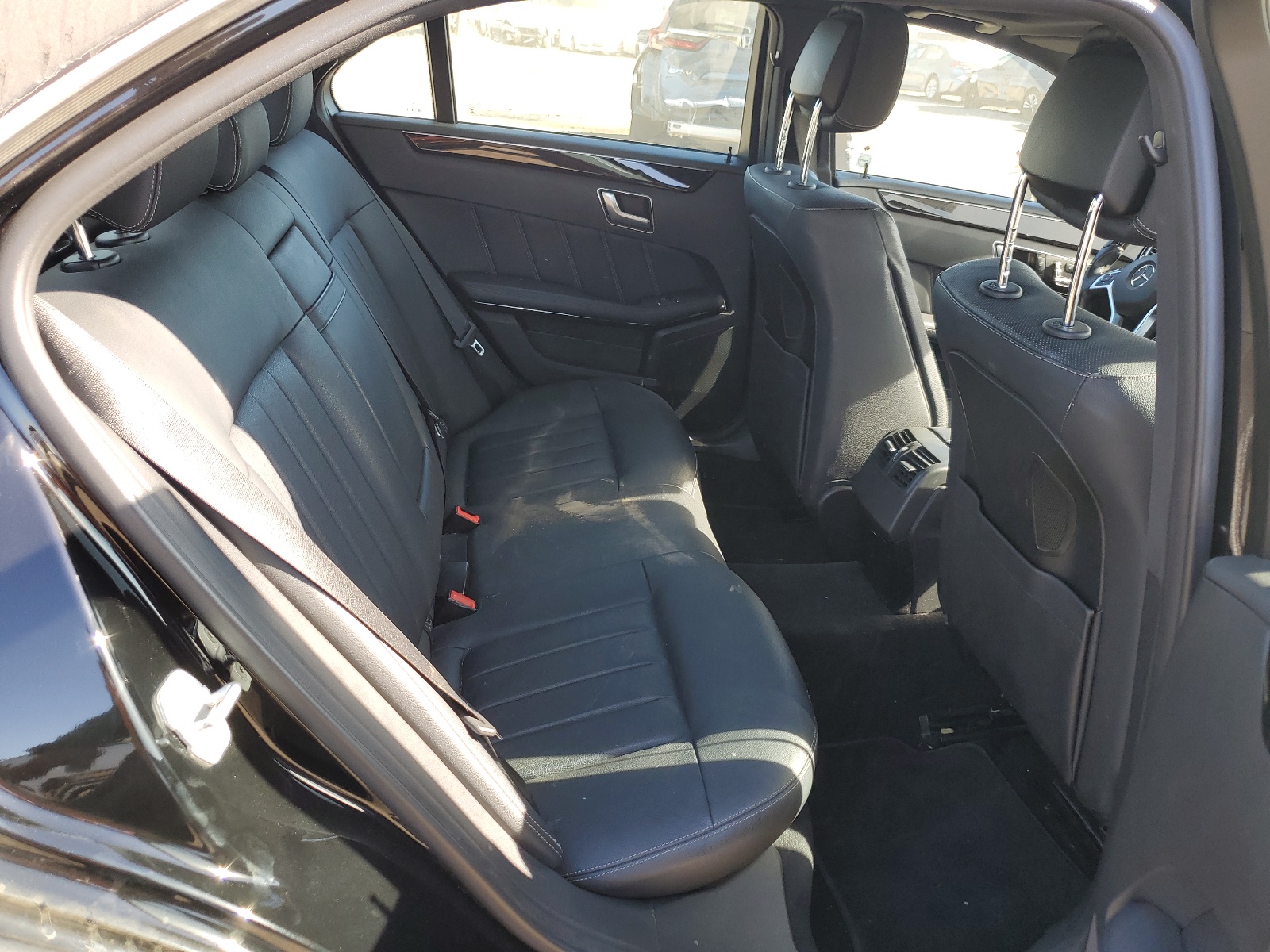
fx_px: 954
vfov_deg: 53.1
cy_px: 476
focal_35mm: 26
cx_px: 635
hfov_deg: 67.3
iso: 50
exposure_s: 1/200
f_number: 1.5
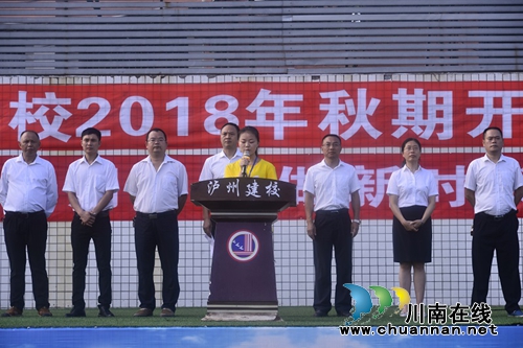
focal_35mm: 95
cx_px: 262
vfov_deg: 14.4
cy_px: 174
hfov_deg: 21.5
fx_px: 1380
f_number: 8
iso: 100
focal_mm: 95
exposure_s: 1/100
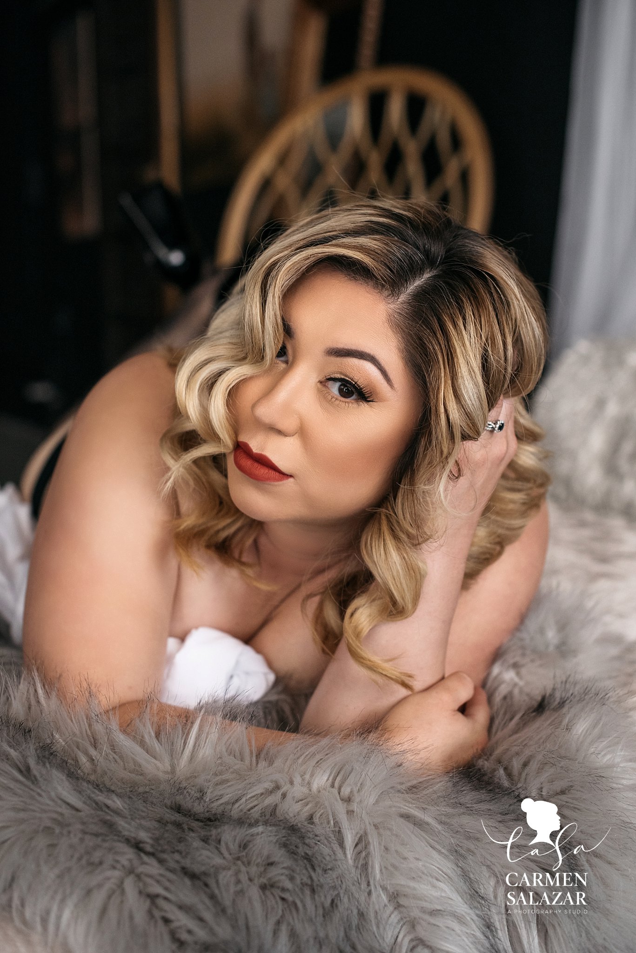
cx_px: 318
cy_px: 476
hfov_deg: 27.0
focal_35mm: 50
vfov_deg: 39.6
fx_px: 1324
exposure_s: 1/200
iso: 1000
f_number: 2.8
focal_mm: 50
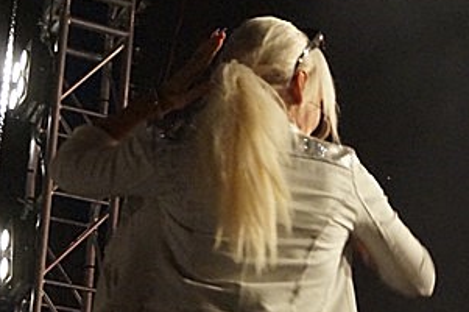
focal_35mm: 143
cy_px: 409
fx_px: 1861
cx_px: 633
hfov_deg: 13.8
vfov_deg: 9.4
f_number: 4.5
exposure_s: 1/100
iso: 3200
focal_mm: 28
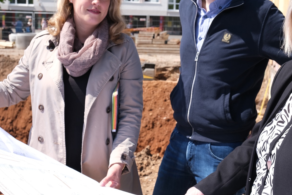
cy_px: 76
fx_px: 414
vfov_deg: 26.4
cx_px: 163
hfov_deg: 38.8
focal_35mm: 51
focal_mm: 22
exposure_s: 1/350
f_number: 5.6
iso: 160
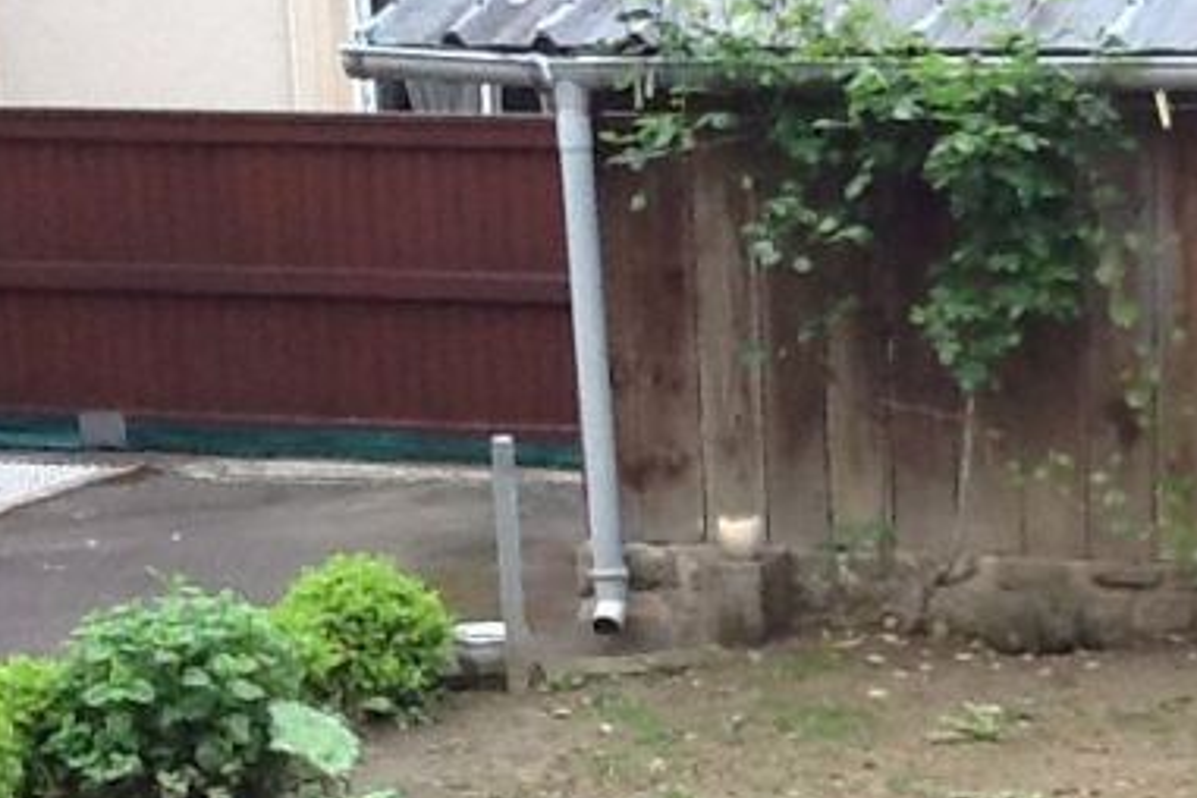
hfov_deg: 20.6
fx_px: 3192
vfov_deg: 14.1
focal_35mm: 96
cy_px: 779
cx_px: 1175
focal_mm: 2.03
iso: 50
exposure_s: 1/120
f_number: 2.4
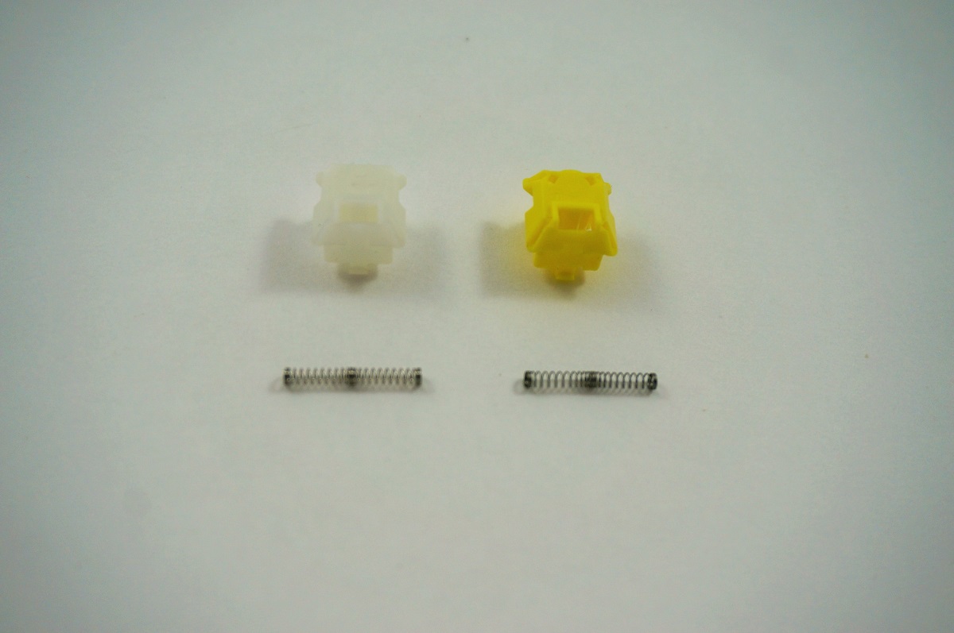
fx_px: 1231
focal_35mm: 46
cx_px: 477
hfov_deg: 42.4
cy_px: 316
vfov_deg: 28.9
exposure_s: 1/160
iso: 200
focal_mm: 31
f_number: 5
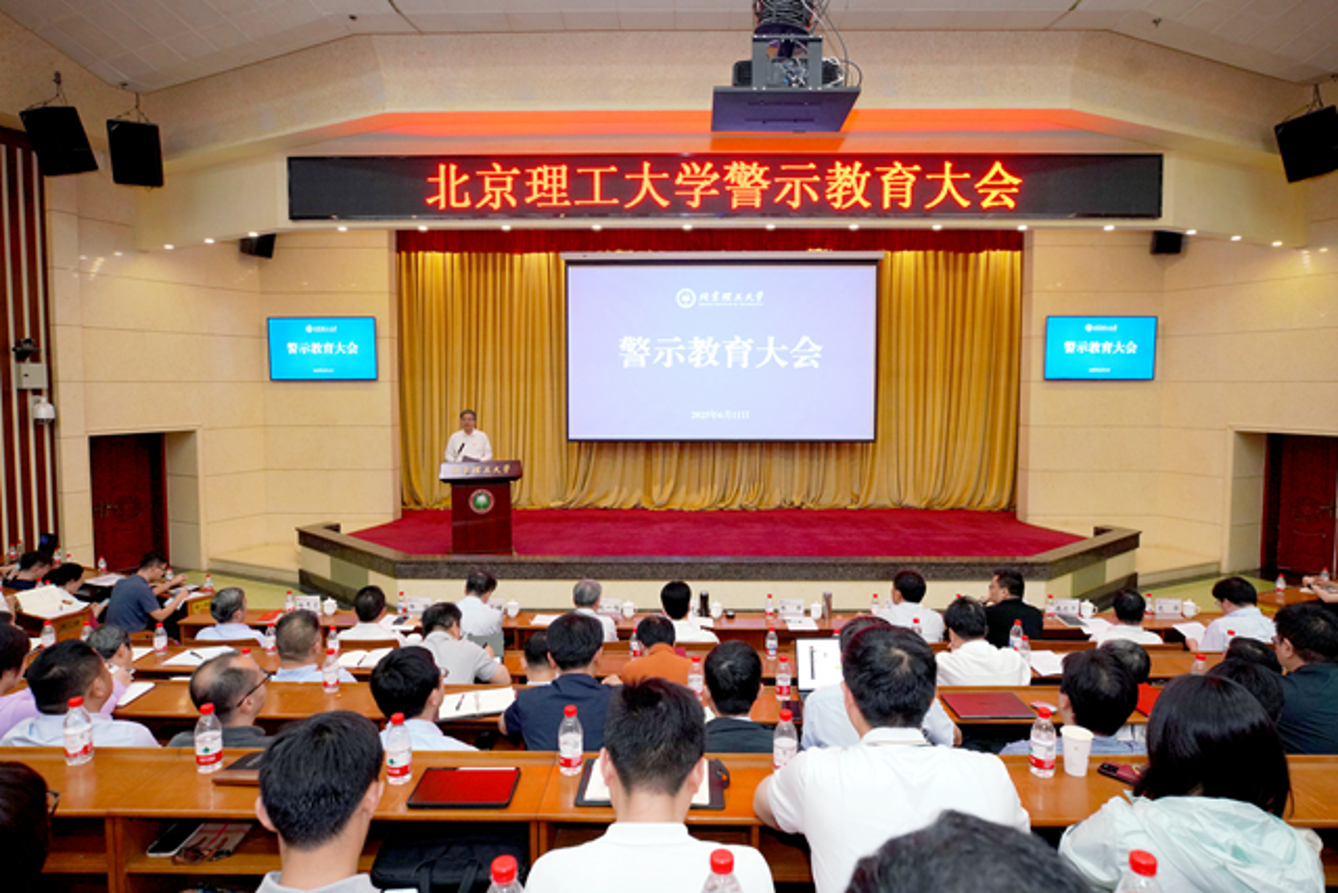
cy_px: 446
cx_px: 669
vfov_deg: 62.0
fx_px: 743
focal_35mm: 20
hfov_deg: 84.0
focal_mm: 20
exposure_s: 1/125
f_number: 5.6
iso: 1600
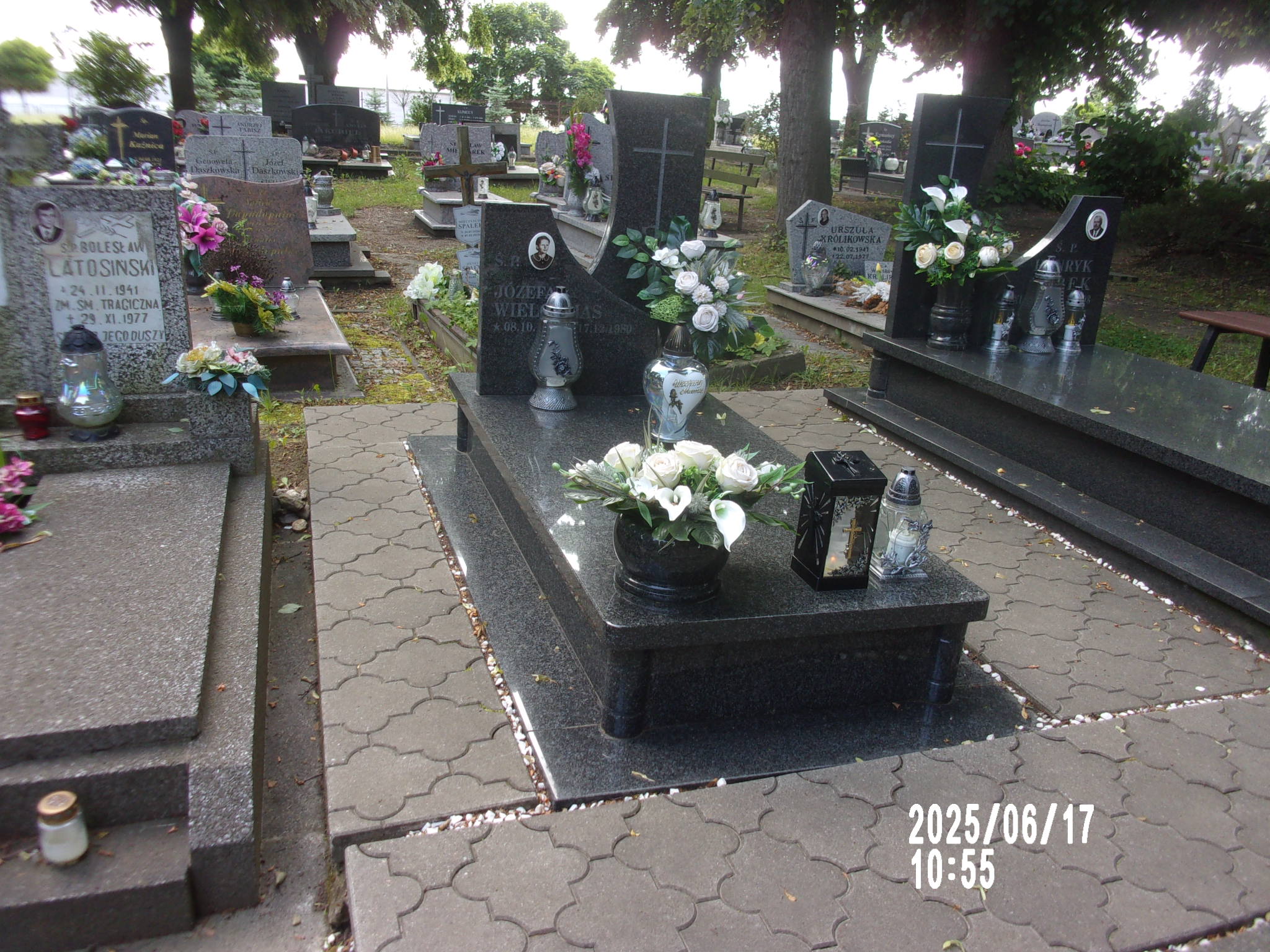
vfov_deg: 49.7
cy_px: 476
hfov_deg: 63.4
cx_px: 635
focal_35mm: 28
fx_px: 1027
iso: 80
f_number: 3.9
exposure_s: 1/70
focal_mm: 5.1
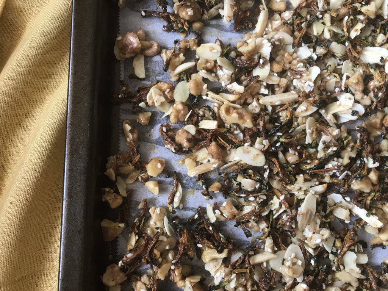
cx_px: 194
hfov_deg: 63.4
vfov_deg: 49.7
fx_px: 314
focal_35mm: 28
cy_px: 146
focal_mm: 3.99
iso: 40
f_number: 1.8
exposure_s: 1/24
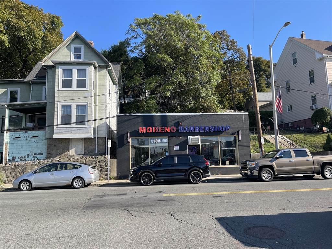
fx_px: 240
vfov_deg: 54.9
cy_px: 124
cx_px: 166
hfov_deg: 69.4
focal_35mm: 25
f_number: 1.6
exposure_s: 1/1553
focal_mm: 5.1
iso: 32
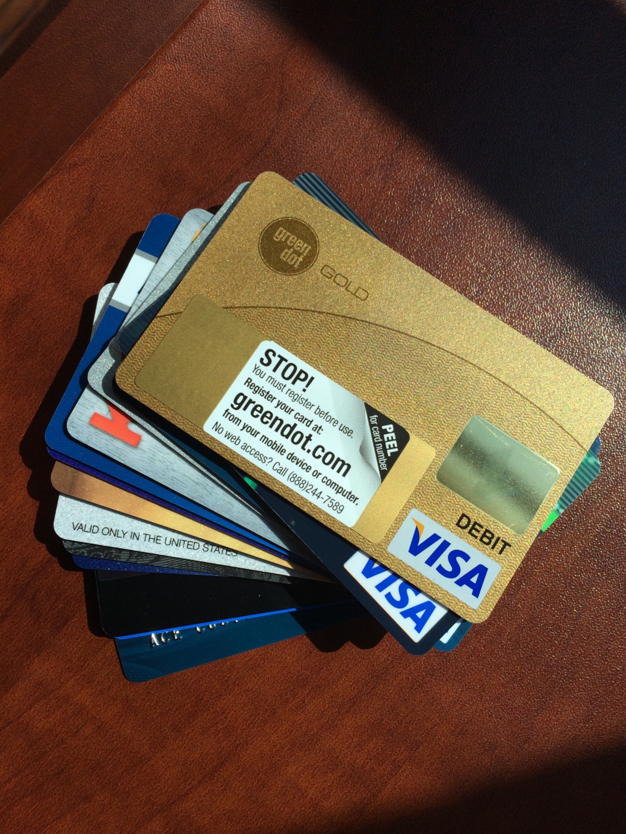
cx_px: 313
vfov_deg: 61.7
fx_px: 699
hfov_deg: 48.2
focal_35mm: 29
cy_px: 417
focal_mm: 4.15
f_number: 2.2
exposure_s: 1/1325
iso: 32
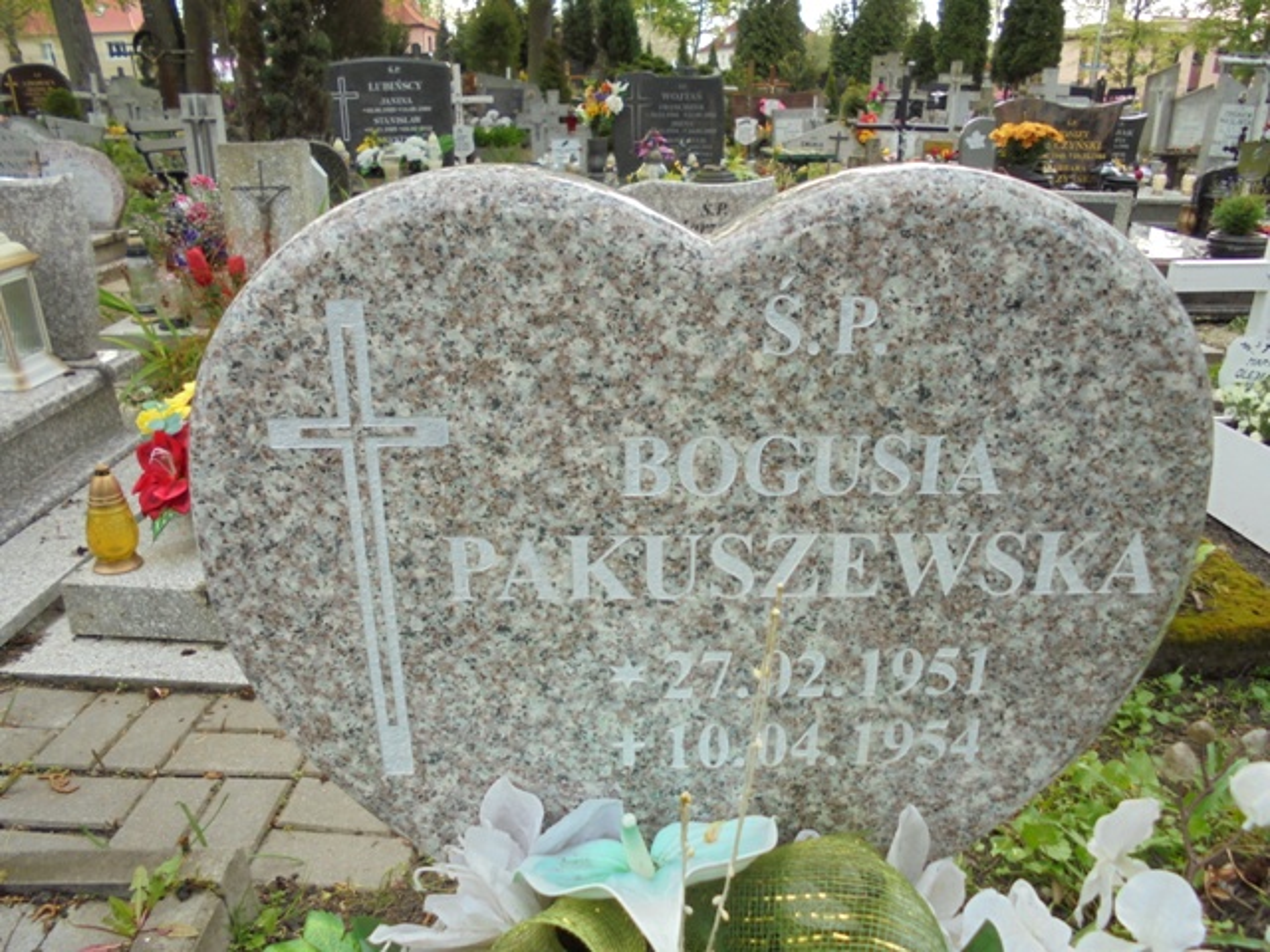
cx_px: 635
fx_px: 954
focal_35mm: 26
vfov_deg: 53.1
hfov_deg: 67.3
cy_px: 476
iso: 100
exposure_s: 1/100
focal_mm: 4.6
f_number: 3.5
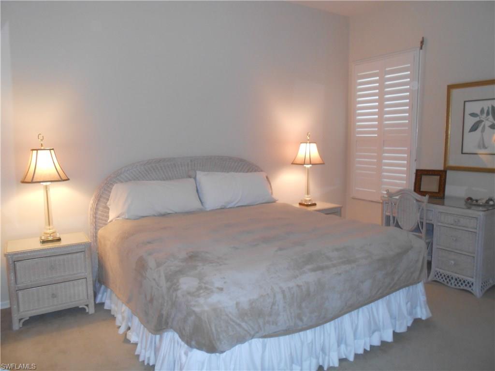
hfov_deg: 67.3
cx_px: 248
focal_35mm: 26
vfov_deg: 53.1
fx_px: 372
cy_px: 186
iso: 320
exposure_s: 1/25
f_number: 3.5
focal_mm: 4.6
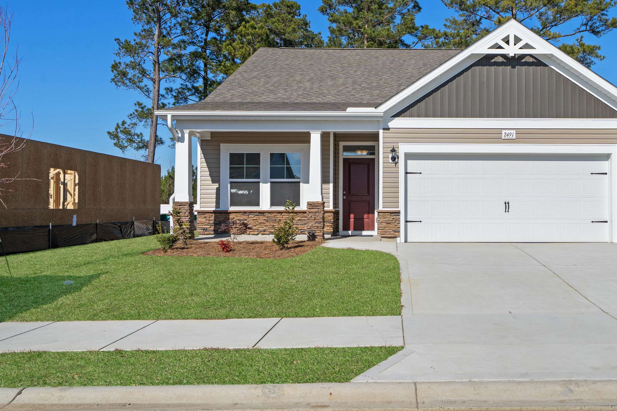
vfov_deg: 40.7
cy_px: 143
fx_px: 548
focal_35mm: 32
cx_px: 400
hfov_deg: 57.7
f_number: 9
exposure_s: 1/1000
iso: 250
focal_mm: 24
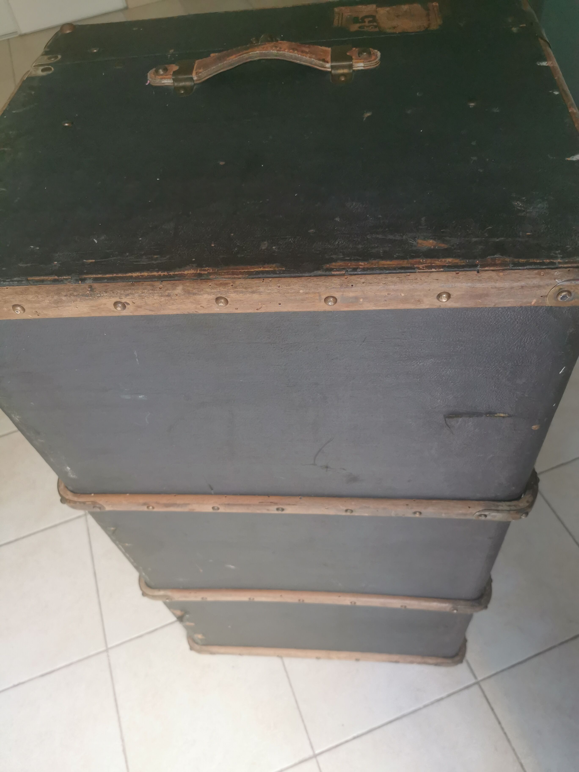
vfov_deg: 65.3
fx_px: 602
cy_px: 386
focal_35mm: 27
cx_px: 290
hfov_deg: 51.4
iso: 200
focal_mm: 5.56
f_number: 1.6
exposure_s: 1/120
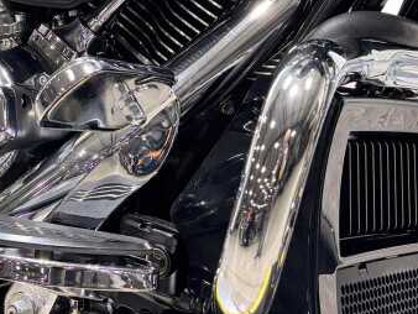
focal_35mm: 82
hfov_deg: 22.4
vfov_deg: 16.6
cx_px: -51
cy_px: -137
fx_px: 991
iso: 64
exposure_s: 1/120
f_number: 1.6
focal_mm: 5.96
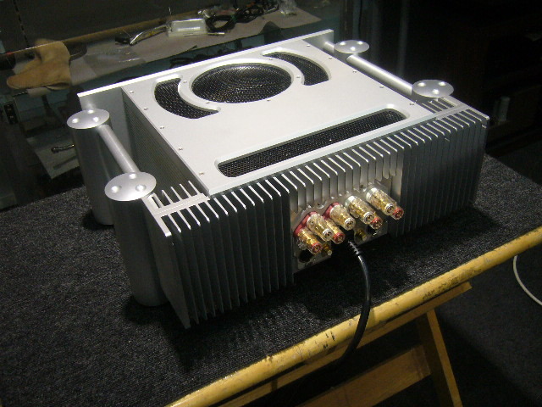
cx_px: 271
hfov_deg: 52.6
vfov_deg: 40.7
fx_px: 548
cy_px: 204
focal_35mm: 35
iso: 200
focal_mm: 5.8
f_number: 2.8
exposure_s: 1/100
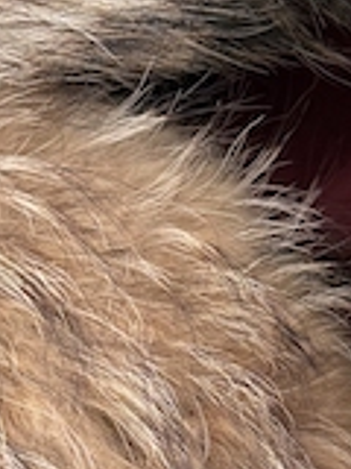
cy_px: 402
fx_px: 2028
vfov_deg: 13.1
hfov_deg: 9.8
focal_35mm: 150
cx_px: 360
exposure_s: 1/121
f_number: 1.78
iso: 100
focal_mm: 6.76
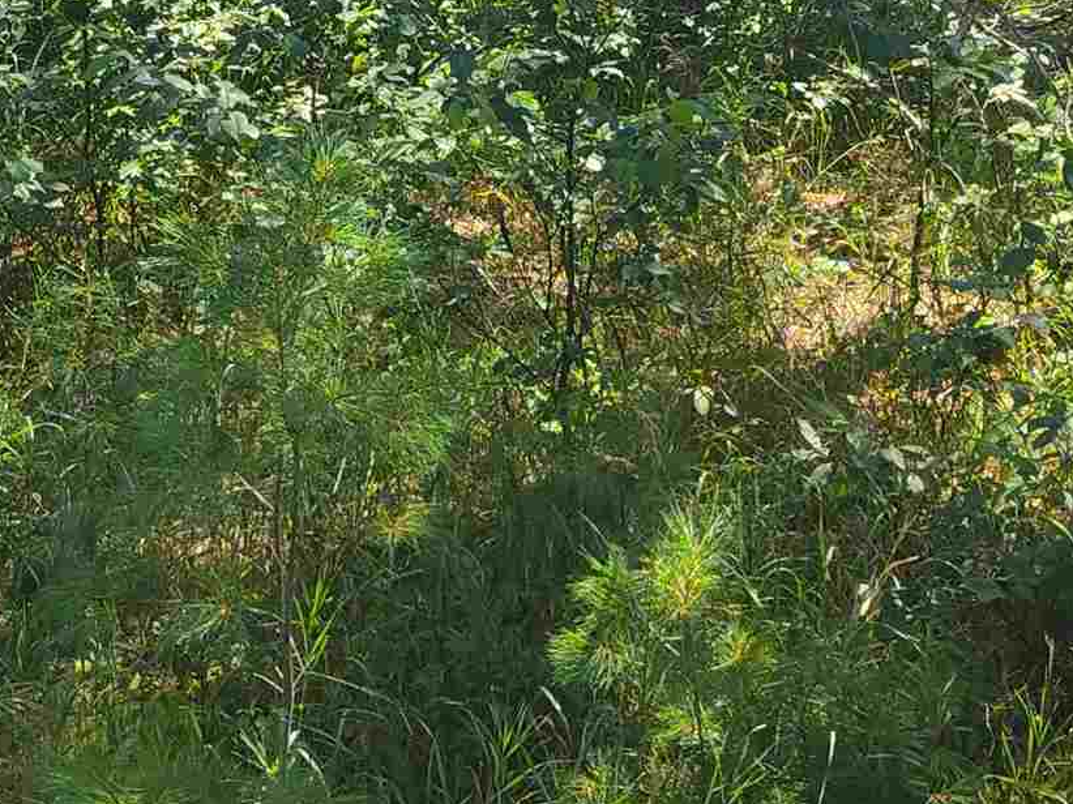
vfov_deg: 15.0
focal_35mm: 86
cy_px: -633
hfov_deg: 22.8
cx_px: 534
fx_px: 2665
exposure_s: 1/310
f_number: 1.8
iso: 100
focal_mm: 5.56
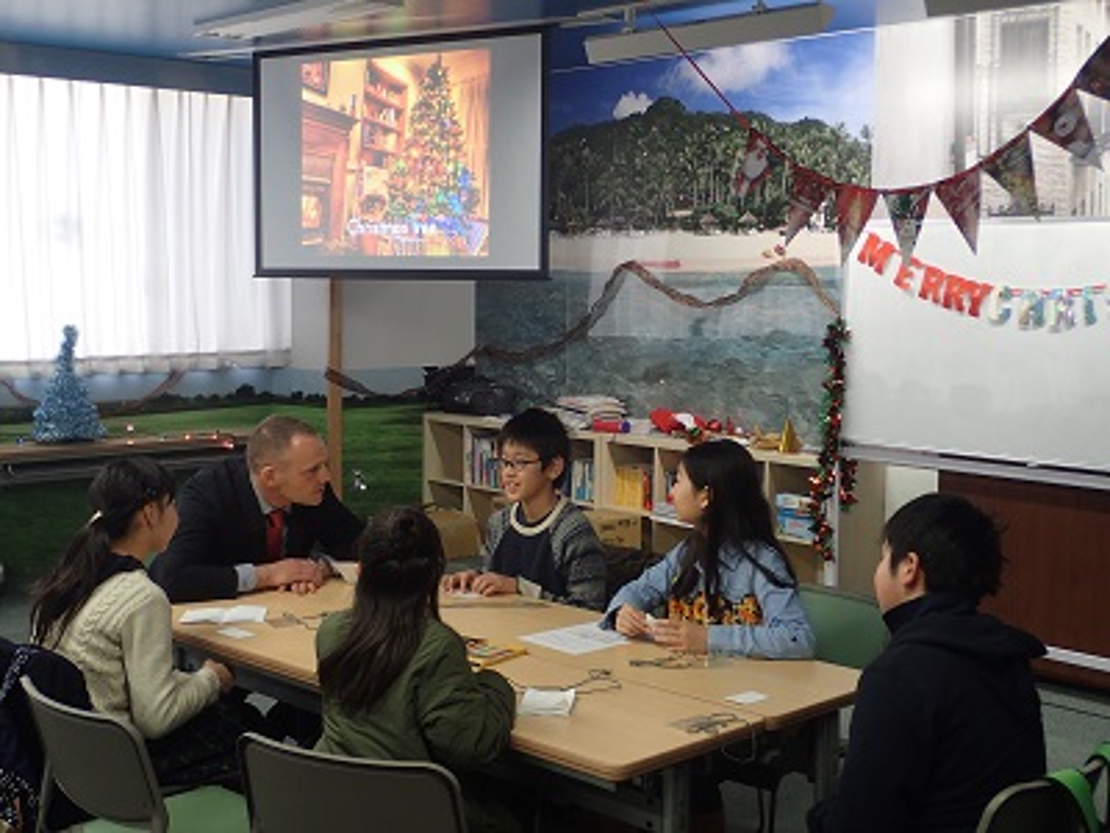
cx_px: 555
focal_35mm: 46
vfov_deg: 31.5
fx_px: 1475
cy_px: 416
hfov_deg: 41.2
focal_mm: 8.41
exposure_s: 1/50
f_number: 3.1
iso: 200
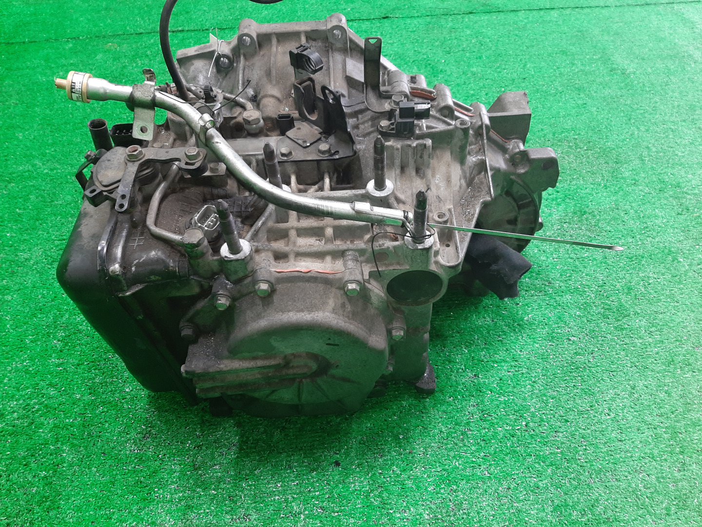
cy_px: 264
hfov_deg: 67.3
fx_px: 527
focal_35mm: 26
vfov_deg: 53.1
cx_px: 351
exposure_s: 1/50
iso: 170
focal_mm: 3.93
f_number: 1.7
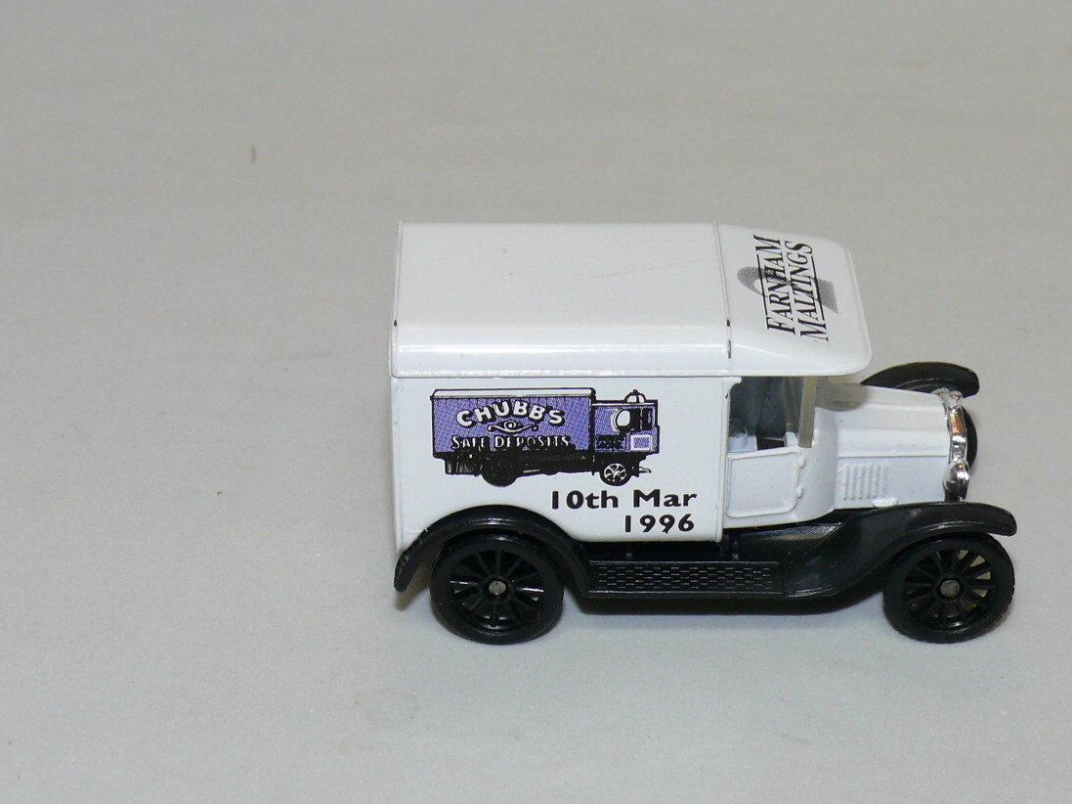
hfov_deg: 22.0
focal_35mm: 89
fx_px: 2755
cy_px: 441
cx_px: 663
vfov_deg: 16.6
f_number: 4
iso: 100
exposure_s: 1/30
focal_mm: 10.2
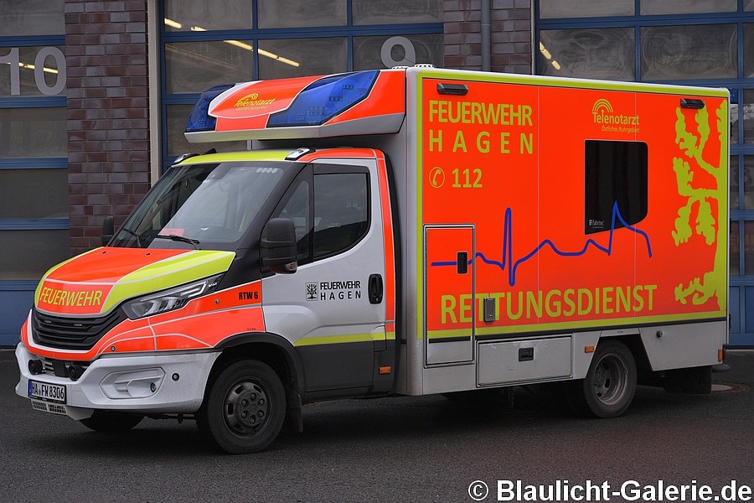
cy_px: 252
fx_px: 1466
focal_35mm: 70
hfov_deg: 28.8
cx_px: 377
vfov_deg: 19.5
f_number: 8
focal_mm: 70
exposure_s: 1/250
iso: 400
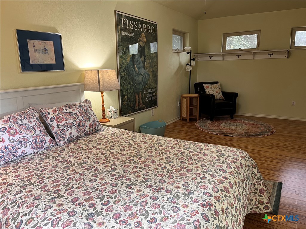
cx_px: 153
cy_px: 114
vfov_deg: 53.1
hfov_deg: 67.3
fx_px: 230
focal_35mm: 26
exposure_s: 1/60
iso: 160
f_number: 1.6
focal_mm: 5.1
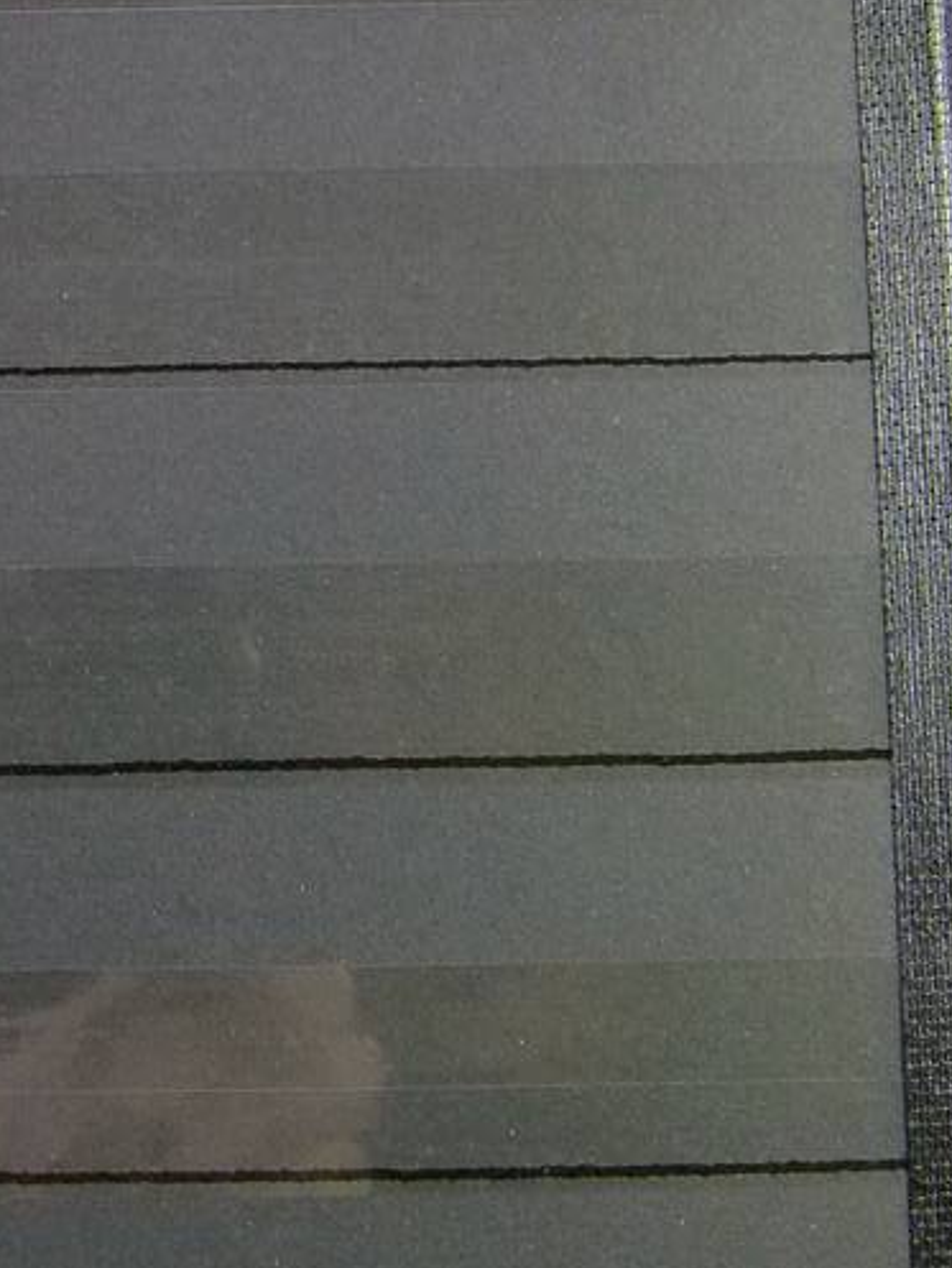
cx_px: 10
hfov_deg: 20.9
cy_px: 429
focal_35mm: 68
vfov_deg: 28.4
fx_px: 2492
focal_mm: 5.9
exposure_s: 1/60
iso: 320
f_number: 3
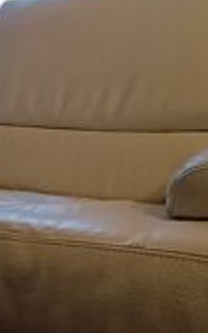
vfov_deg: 41.6
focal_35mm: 48
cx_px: 6
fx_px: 436
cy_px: 204
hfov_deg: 25.6
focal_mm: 1.66
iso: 573
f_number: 2.2
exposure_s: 1/50
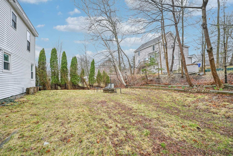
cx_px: 116
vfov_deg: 73.7
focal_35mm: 16
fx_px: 104
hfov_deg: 96.7
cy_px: 78
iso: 400
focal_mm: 16
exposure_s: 1/250
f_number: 8
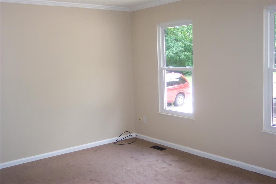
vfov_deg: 35.0
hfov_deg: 50.7
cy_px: 92
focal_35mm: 38
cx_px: 138
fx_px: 291
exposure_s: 1/90
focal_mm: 8
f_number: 2.8
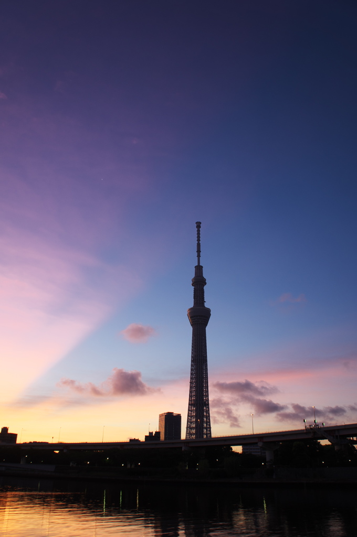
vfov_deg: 67.4
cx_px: 178
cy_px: 268
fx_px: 403
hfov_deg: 47.8
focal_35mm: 27
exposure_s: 1/5
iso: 200
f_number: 8
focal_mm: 18
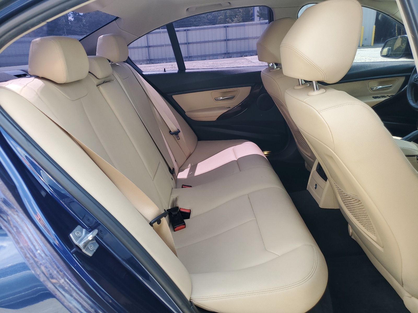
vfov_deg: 53.1
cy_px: 156
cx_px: 209
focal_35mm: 26
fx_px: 314
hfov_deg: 67.3
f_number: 1.5
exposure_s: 1/278
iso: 50
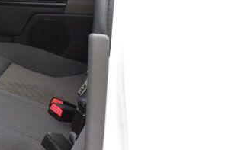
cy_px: 94
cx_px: -139
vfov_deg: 11.5
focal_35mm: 120
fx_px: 749
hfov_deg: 15.4
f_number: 7.1
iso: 400
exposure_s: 1/30
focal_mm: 23
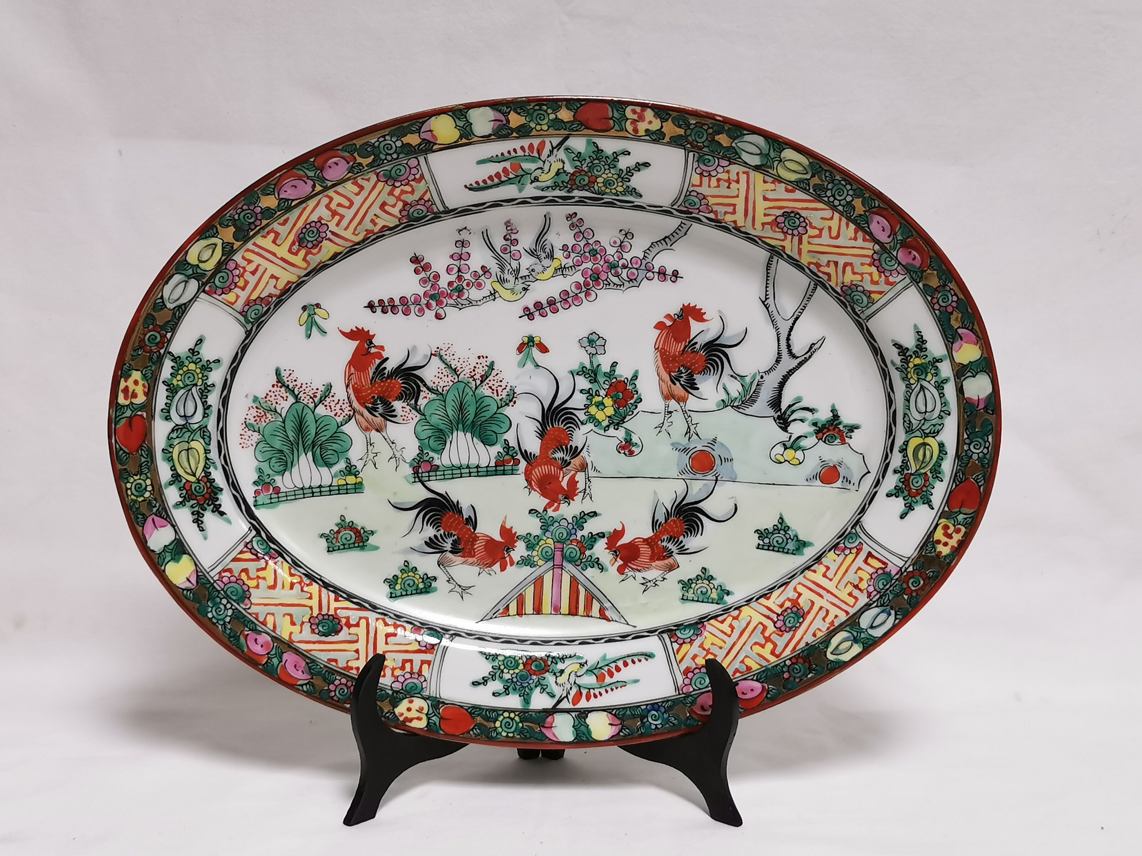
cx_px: 571
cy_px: 428
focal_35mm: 47
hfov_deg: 40.4
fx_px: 1551
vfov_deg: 30.9
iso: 160
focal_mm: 5.58
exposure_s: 1/100
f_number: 1.8
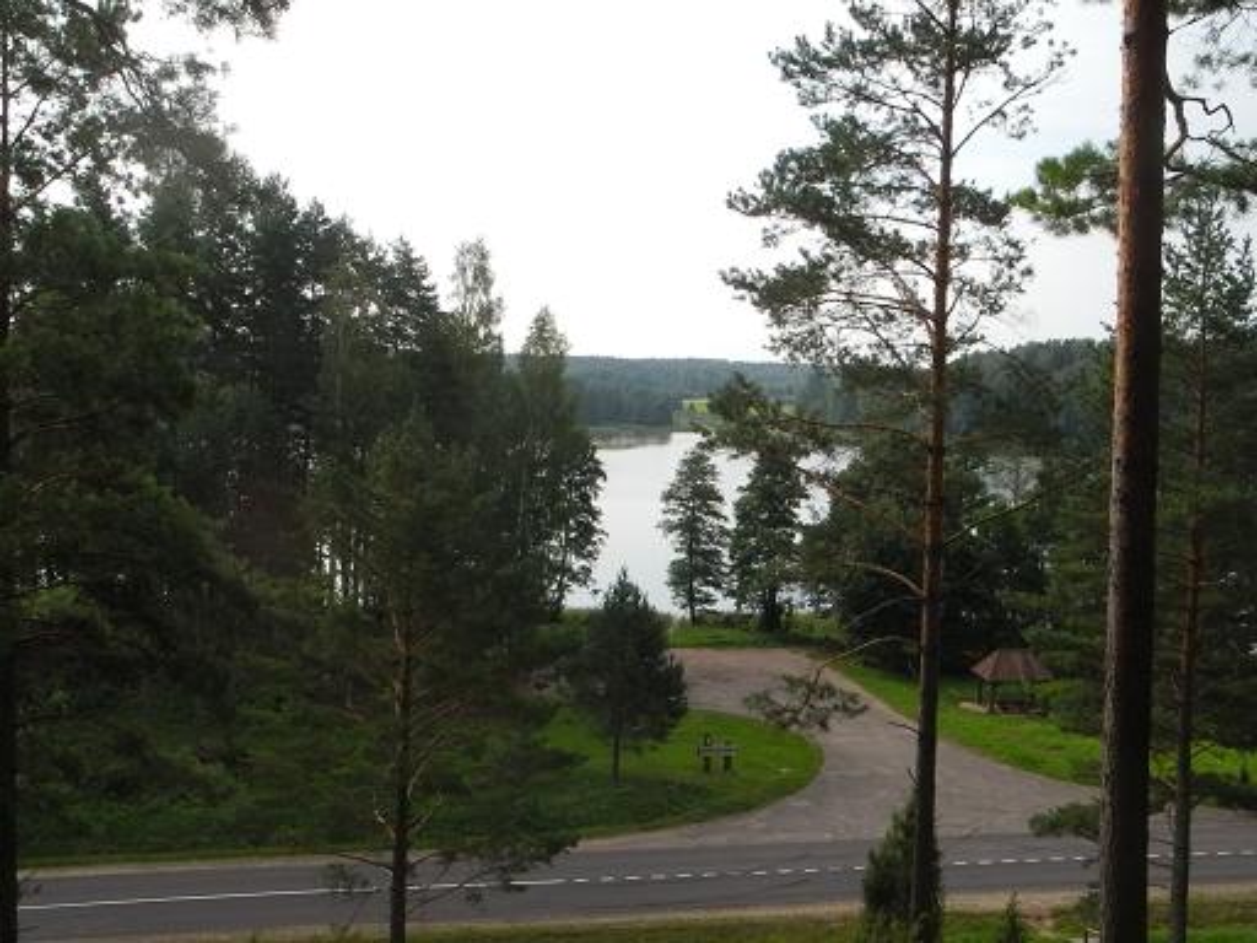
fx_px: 1489
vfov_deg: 35.1
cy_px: 472
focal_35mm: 41
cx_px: 628
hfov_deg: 45.8
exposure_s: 1/1600
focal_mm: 8.8
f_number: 6.3
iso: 400
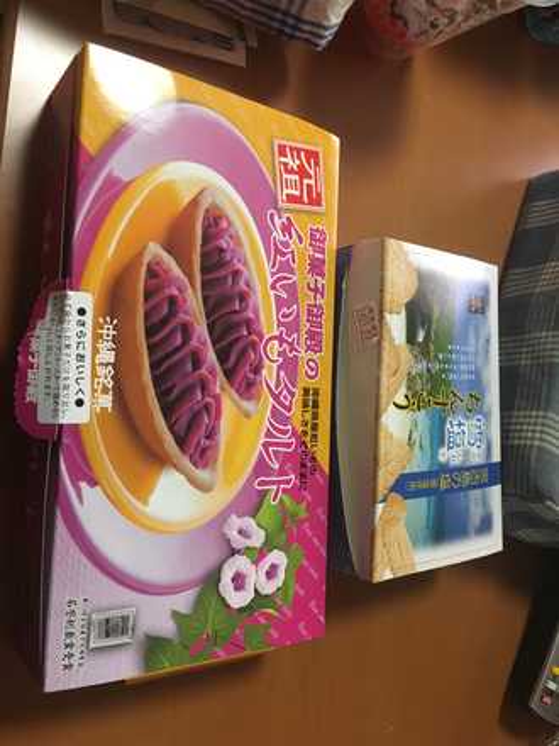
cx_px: 280
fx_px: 624
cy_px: 373
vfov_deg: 61.7
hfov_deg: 48.2
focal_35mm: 29
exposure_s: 1/30
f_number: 2.2
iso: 160
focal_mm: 4.15
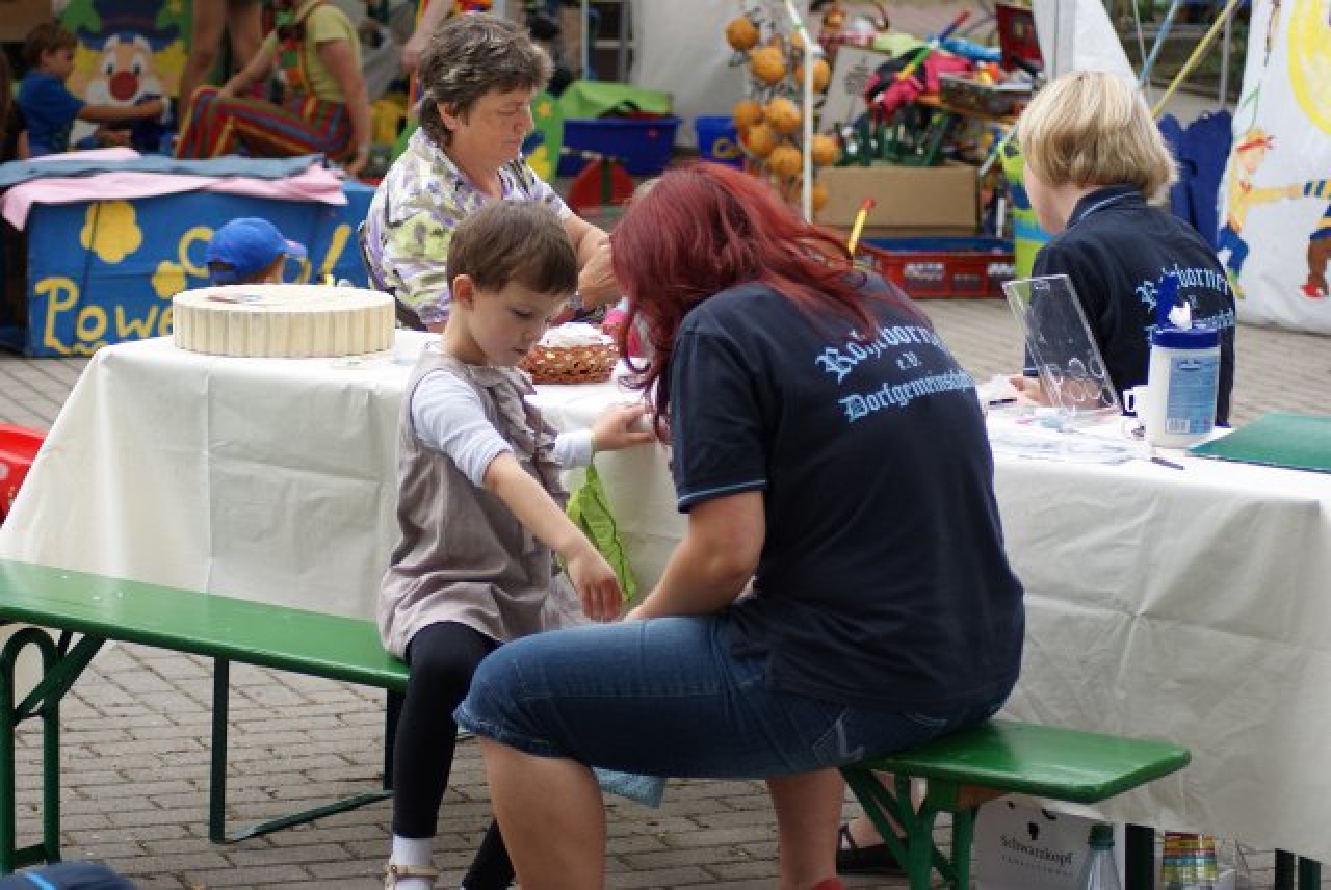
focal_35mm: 105
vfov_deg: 13.1
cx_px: 666
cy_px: 445
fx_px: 3886
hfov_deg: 19.4
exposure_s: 1/125
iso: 100
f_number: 4
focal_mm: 70
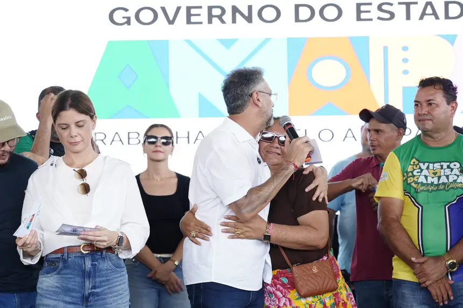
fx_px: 1349
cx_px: 232
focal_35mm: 105
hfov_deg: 19.5
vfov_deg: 13.0
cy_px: 154
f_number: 3.5
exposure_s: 1/400
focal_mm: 70
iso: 1000
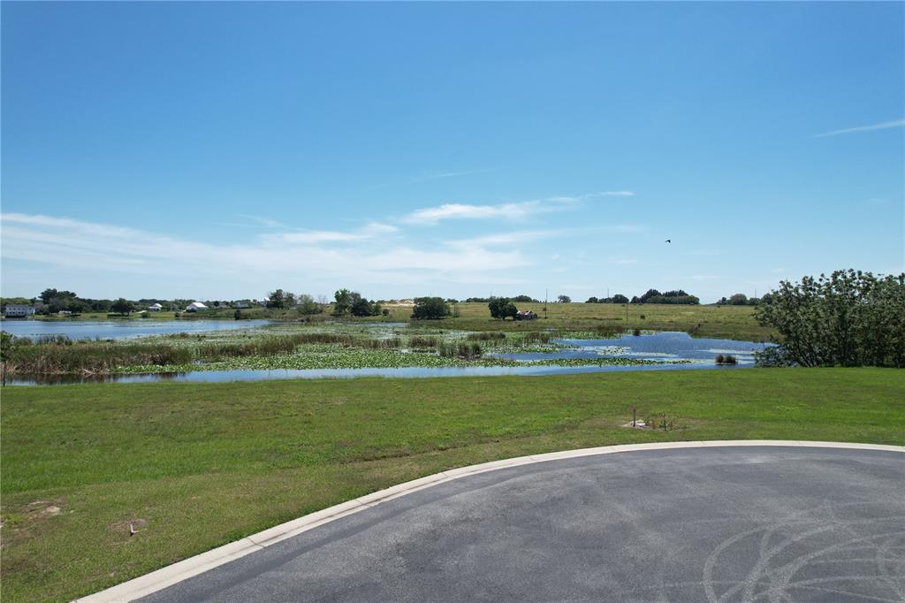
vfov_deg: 57.2
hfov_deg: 78.6
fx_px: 553
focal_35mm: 22
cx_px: 452
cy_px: 302
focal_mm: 8.38
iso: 110
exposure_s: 1/2000
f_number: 2.8
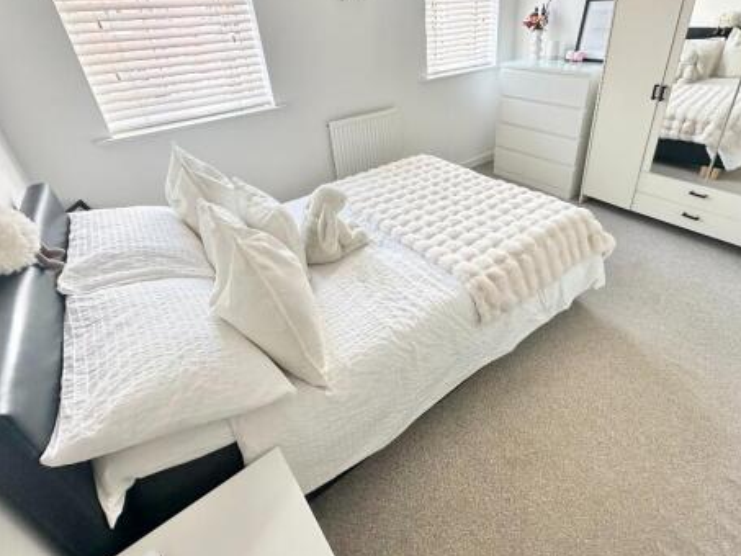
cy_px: 215
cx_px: 410
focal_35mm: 18
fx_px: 385
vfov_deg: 70.7
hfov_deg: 87.4
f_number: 2.2
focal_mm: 2.22
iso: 200
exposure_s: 1/99
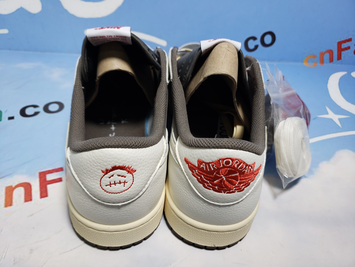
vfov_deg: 53.1
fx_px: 267
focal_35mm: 26
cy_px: 134
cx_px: 178
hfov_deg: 67.3
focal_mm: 4.3
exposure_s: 1/337
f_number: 1.5
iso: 50
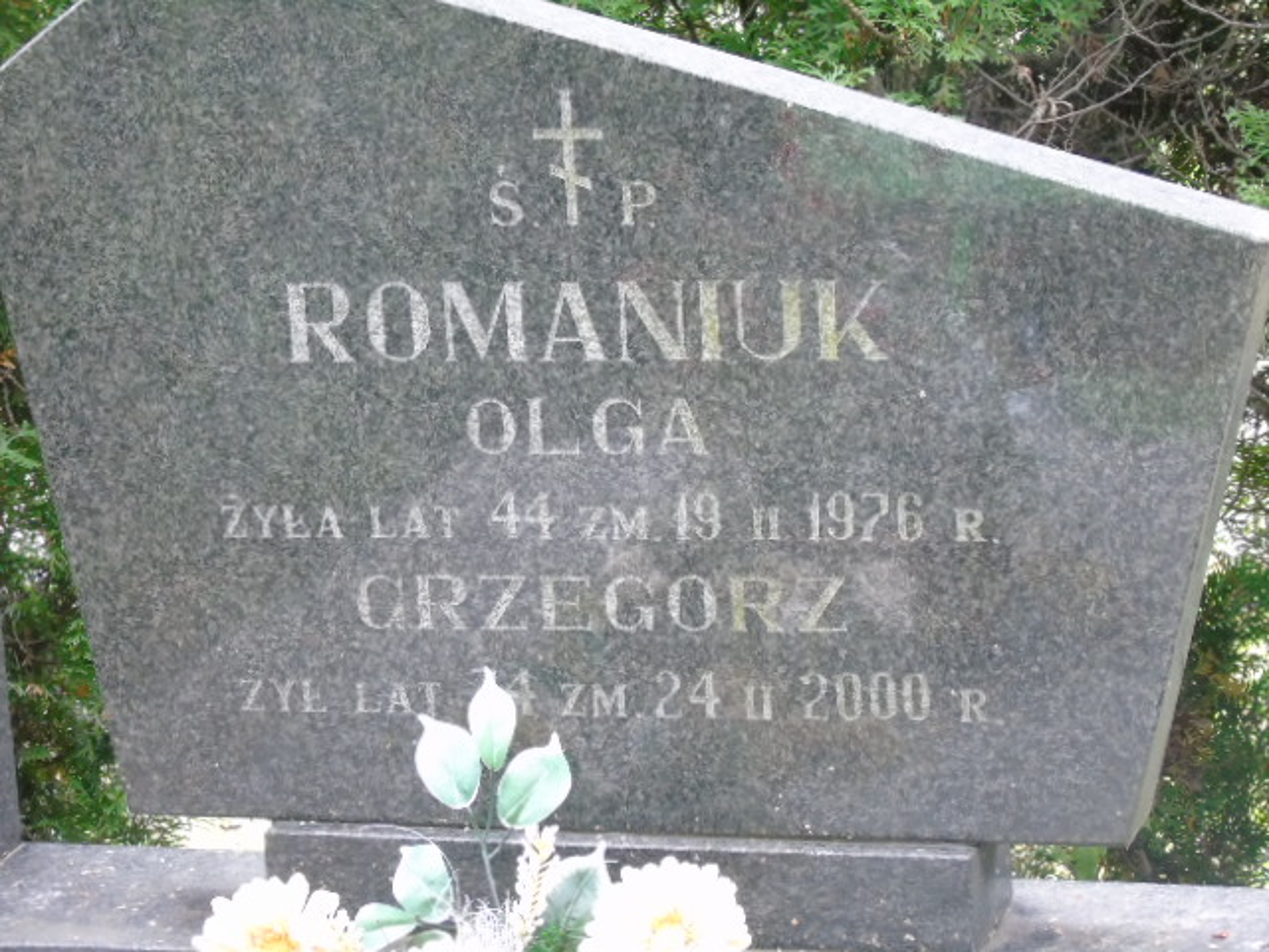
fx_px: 4546
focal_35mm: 124
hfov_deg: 15.9
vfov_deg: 12.0
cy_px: 476
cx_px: 634
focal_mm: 22
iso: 800
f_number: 4.6
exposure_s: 1/30
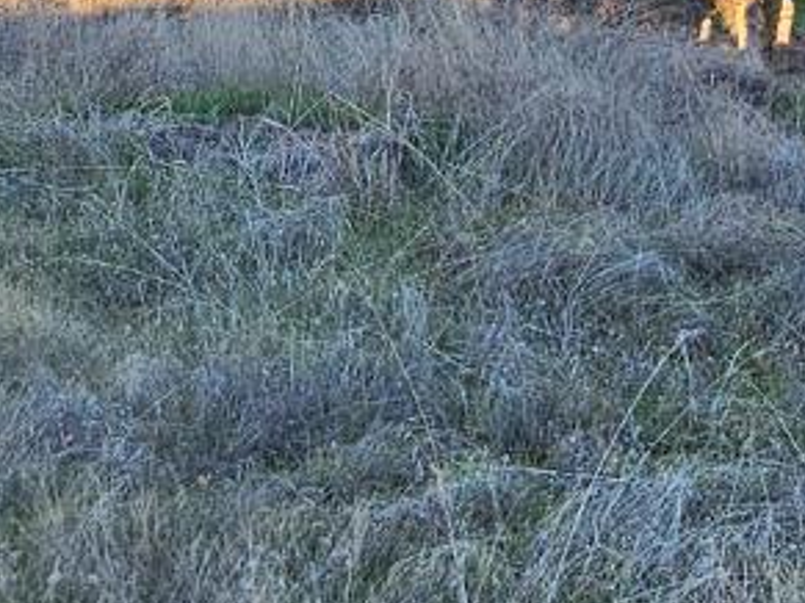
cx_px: 232
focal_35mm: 67
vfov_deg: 21.7
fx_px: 1557
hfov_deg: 28.7
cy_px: 142
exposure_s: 1/255
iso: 64
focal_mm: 2.2
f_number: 2.2
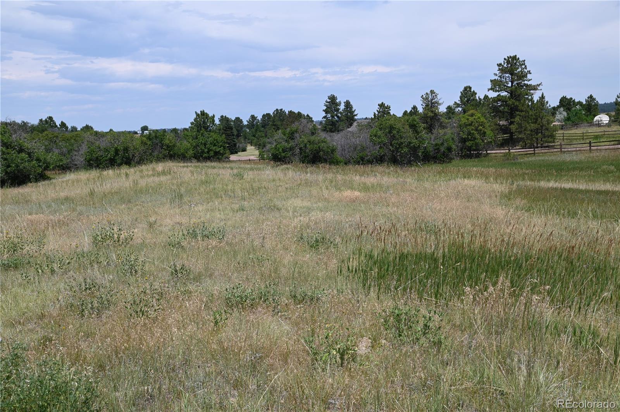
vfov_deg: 33.3
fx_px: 688
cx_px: 310
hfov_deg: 48.5
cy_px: 206
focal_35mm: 40
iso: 100
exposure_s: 1/400
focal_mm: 40
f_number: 7.1
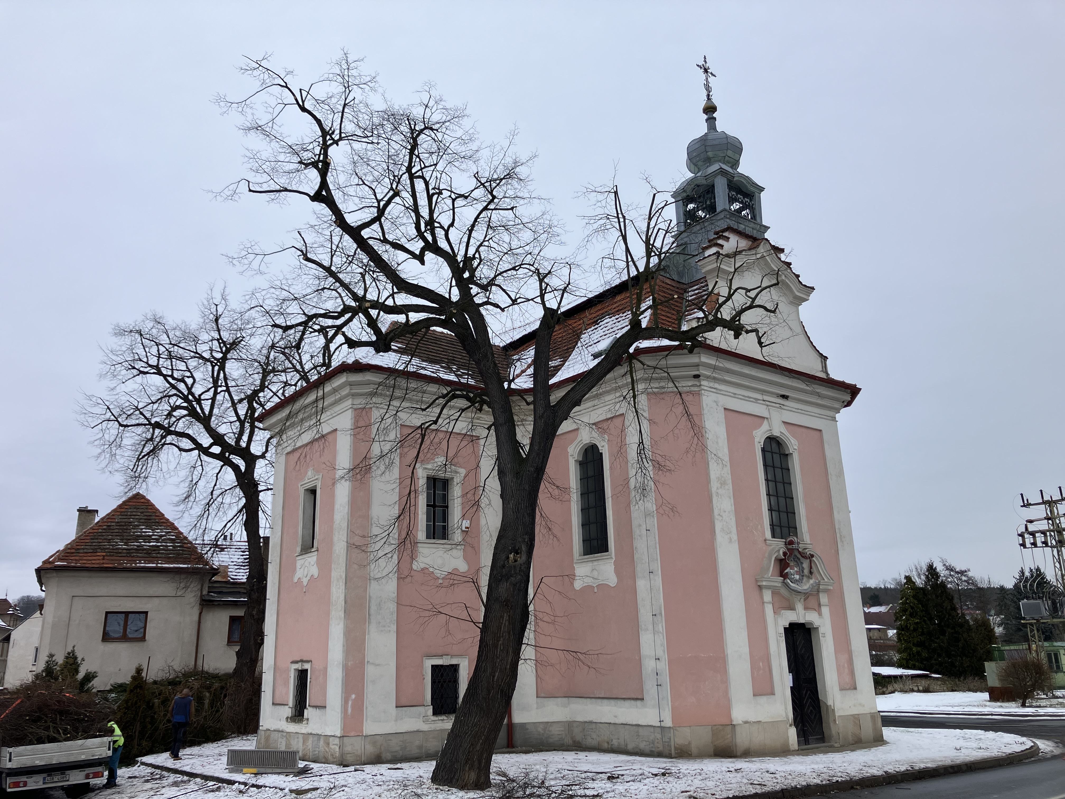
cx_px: 532
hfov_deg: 63.4
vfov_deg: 49.7
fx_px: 861
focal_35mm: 28
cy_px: 400
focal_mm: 3.99
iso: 32
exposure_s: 1/991
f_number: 1.8
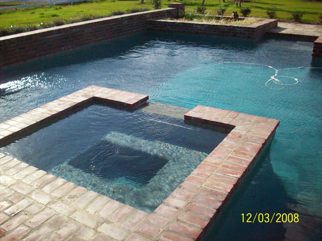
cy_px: 120
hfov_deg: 50.1
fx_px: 344
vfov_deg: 38.7
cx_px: 161
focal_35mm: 37
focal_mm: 6.2
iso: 200
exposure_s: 1/1135
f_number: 5.6
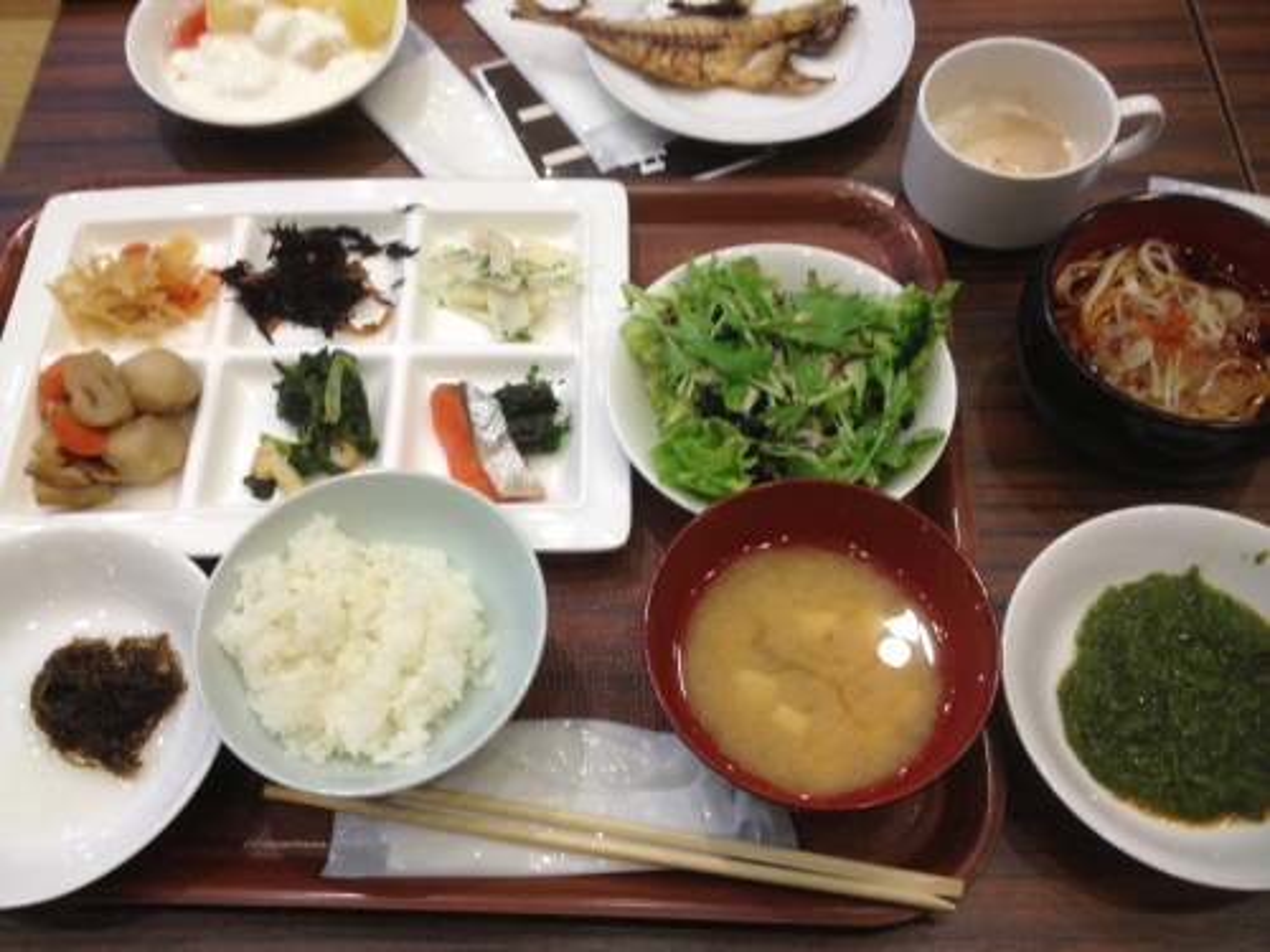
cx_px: 635
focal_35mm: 35
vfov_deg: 40.7
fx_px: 1284
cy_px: 476
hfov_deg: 52.6
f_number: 2.4
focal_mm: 4.28
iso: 50
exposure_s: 1/20
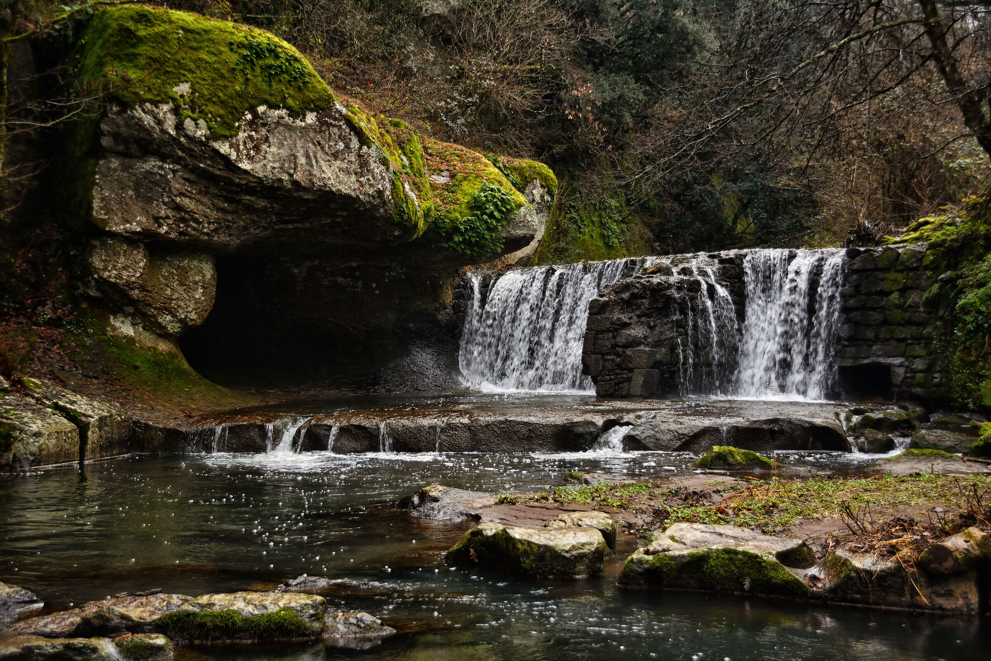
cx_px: 496
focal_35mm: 48
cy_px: 330
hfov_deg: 41.1
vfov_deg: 28.1
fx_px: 1321
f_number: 5
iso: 400
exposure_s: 1/80
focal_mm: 32
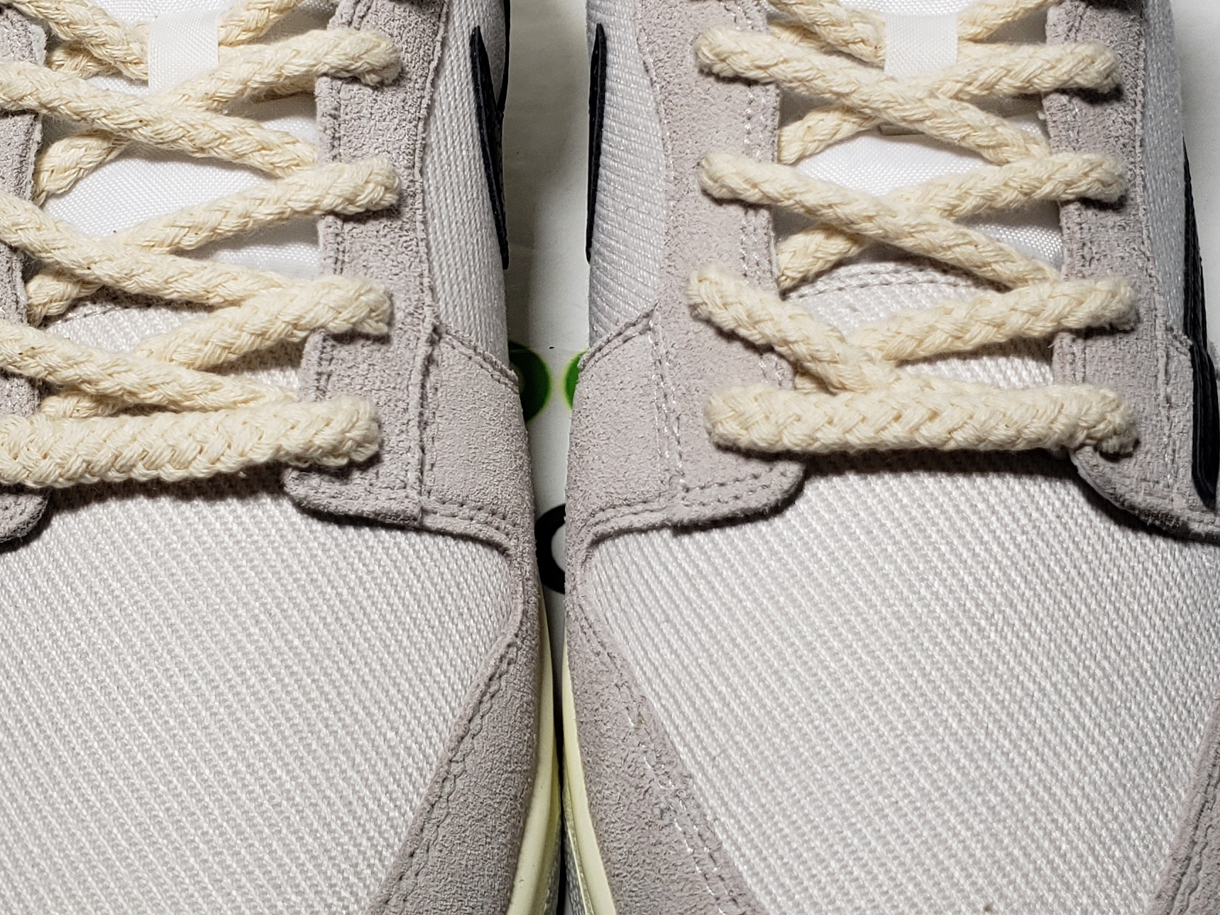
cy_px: 337
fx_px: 2150
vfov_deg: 24.0
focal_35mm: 61
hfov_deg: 31.6
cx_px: 493
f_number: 1.5
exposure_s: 1/594
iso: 50
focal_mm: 4.3
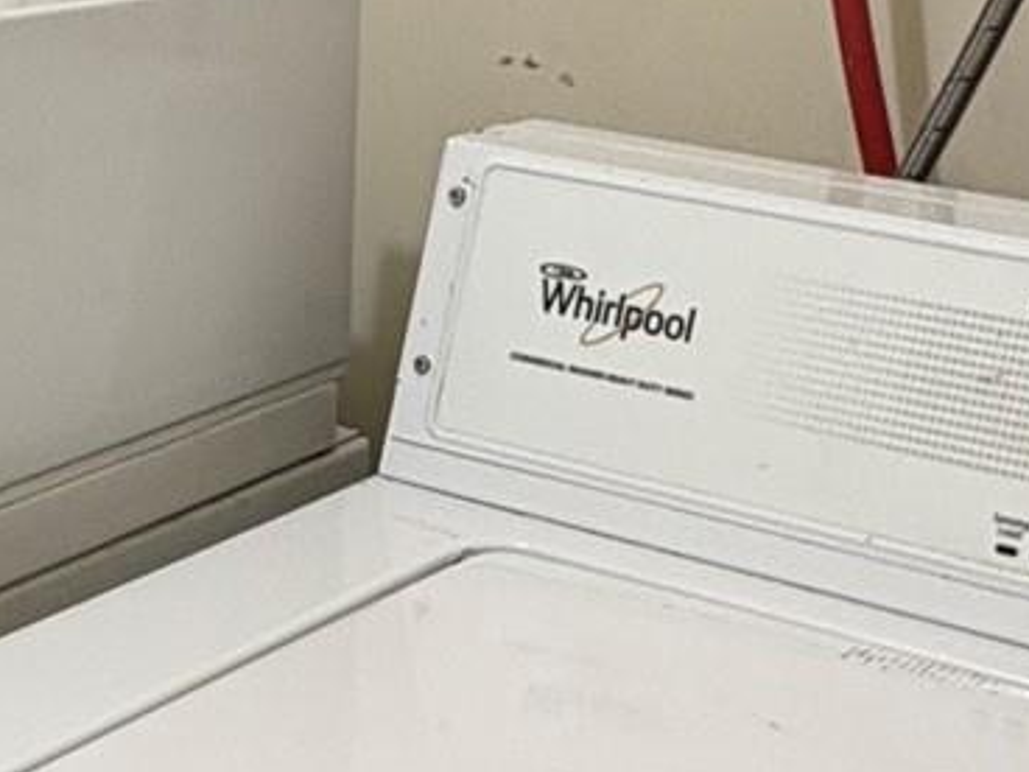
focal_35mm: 78
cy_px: 557
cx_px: 484
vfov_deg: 18.8
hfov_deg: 25.0
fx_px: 2319
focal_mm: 2.22
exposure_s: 1/60
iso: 125
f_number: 2.2
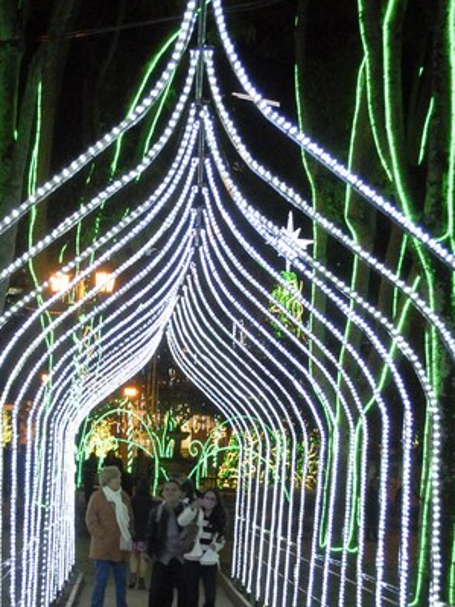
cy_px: 426
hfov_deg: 17.9
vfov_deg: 23.7
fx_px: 1438
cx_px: 140
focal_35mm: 82
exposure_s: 1/20
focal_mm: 26
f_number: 4.5
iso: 1250
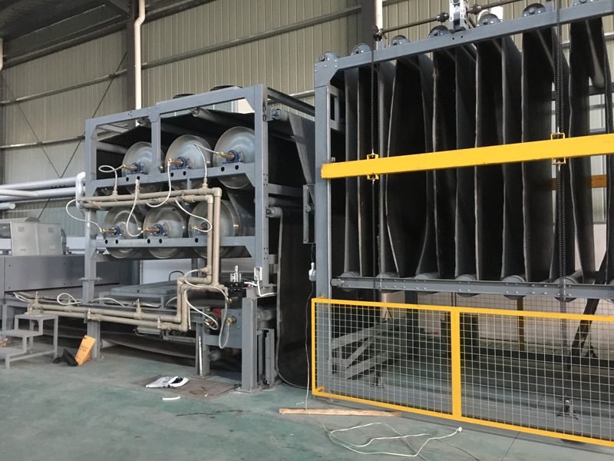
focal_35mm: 29
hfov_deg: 61.7
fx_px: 514
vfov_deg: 48.2
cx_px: 307
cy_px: 230
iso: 160
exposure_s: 1/4
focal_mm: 4.15
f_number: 2.2
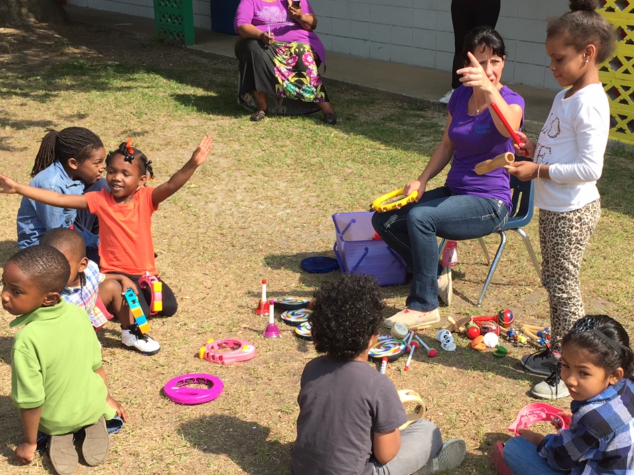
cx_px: 377
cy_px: 288
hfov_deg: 38.1
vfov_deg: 29.0
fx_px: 916
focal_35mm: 50
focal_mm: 4.15
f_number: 2.2
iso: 32
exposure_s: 1/1068
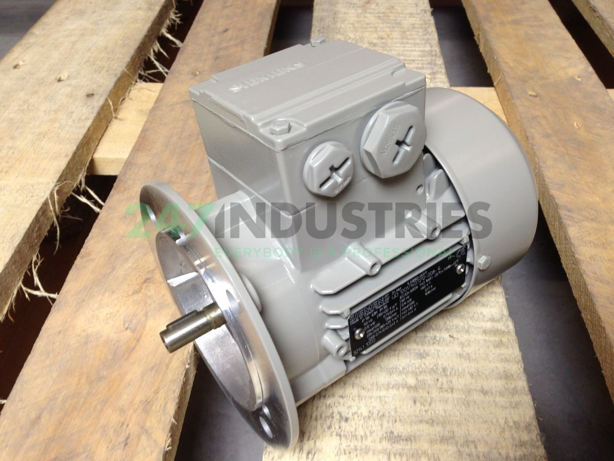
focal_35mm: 33
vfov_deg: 42.9
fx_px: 585
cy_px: 230
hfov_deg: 55.4
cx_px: 307
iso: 64
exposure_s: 1/20
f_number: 2.4
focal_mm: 4.12
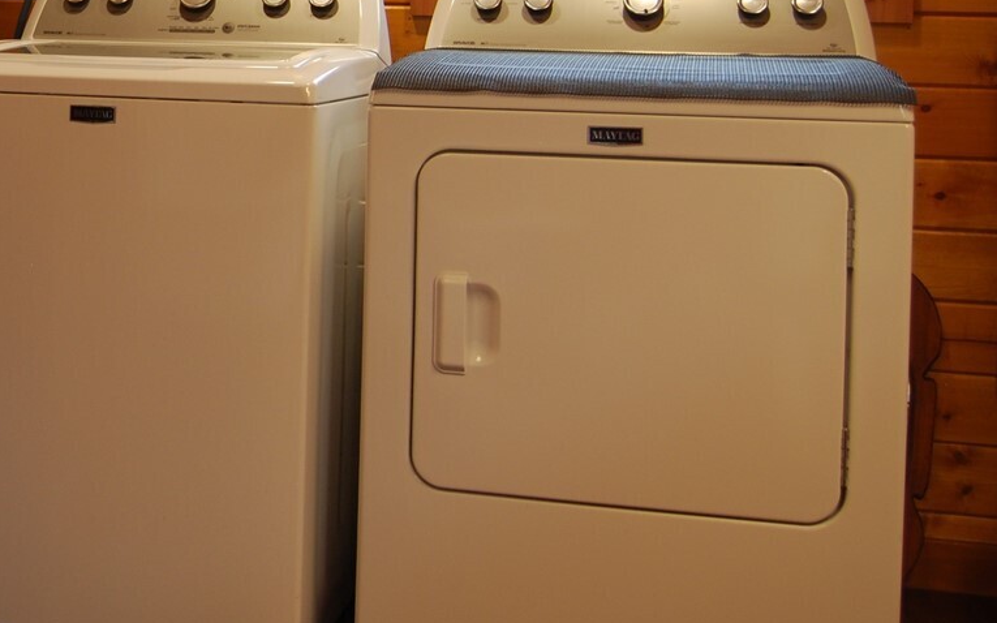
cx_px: 36
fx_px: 1657
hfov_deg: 31.4
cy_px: -10
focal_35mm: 61
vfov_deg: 20.6
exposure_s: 1/30
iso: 200
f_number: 3.5
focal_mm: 18
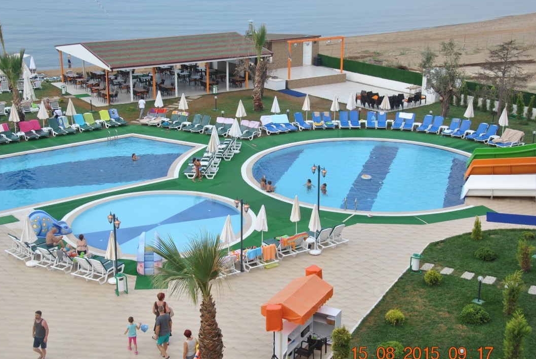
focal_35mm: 52
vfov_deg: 26.1
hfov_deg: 38.1
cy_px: 188
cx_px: 258
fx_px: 775
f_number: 7.1
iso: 100
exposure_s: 1/200
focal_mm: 32
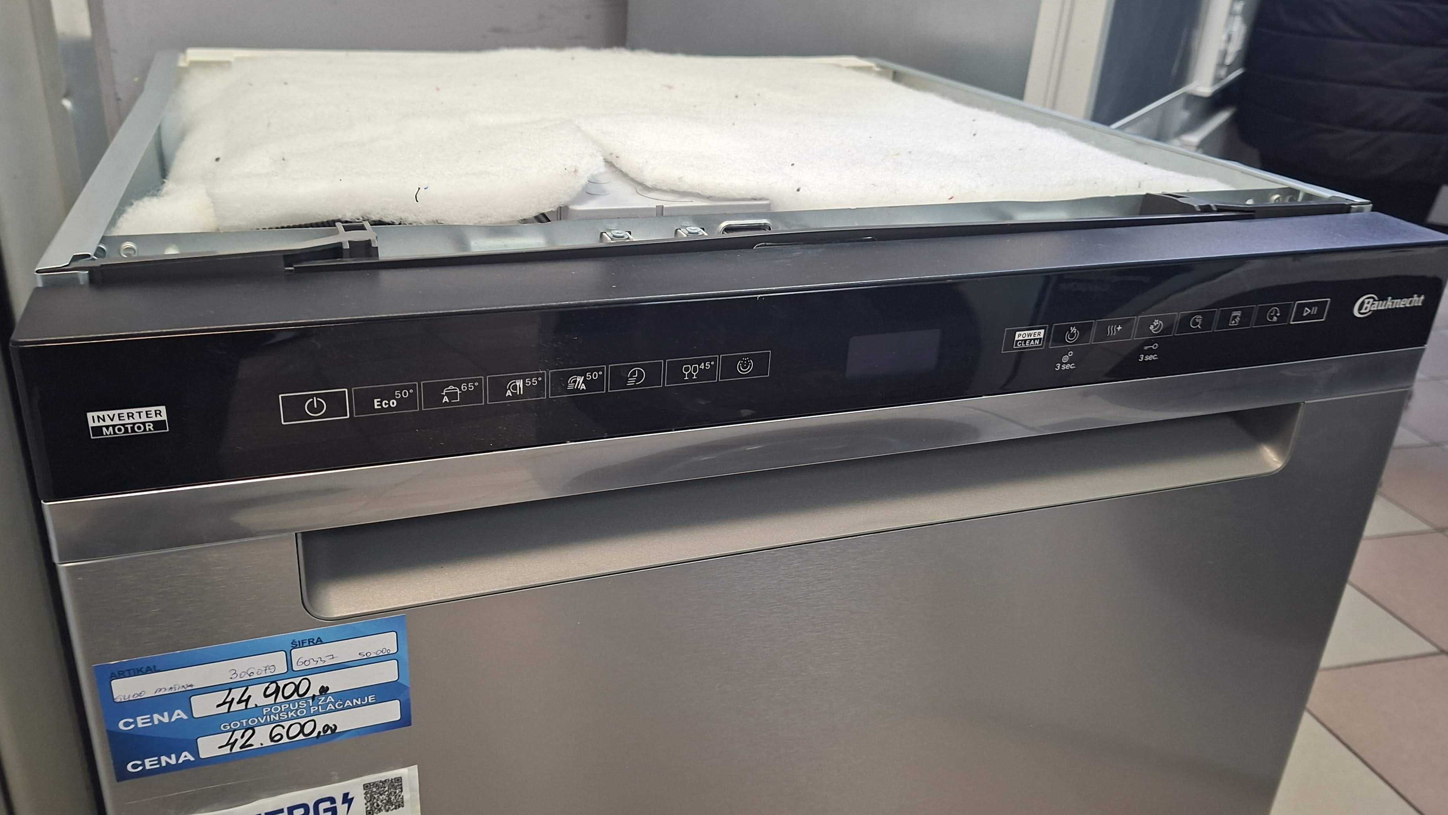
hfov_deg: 69.8
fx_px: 1037
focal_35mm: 27
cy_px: 377
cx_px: 690
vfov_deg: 42.9
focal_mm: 5.54
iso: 250
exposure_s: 1/50
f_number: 1.8
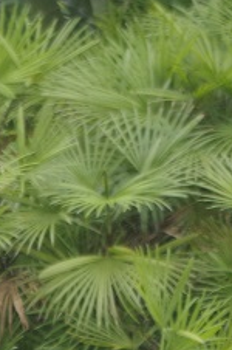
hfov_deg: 3.7
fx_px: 3607
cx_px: -170
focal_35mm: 372
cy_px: 418
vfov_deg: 5.5
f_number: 6.3
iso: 400
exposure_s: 1/320
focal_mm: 55
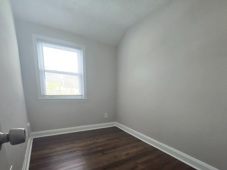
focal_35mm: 18
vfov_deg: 69.3
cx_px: 138
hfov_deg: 86.5
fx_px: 118
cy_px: 115
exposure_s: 1/60
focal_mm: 1.7
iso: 125
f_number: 2.2
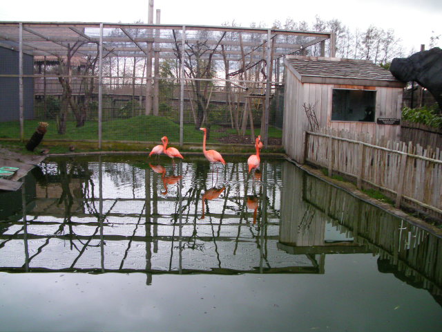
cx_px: 221
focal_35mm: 38
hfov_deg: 49.0
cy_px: 166
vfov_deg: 37.7
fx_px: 485
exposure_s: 1/142
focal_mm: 6.3
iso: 200
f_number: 3.5
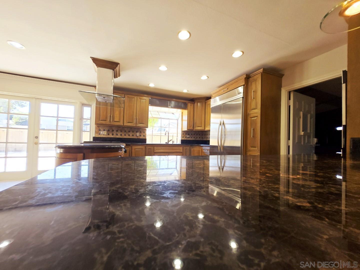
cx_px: 180
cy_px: 135
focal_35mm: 13
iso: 25
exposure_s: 1/60
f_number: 2.2
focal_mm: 1.7
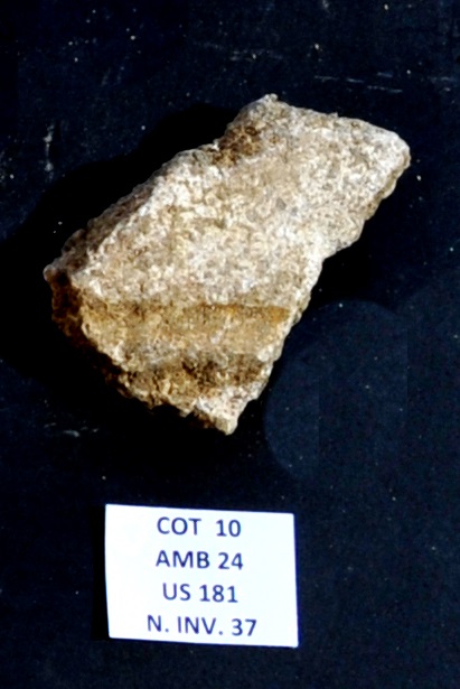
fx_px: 670
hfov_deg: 37.9
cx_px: 230
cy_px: 344
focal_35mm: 35
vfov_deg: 54.4
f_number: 14
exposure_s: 1/25
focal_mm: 35
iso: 400
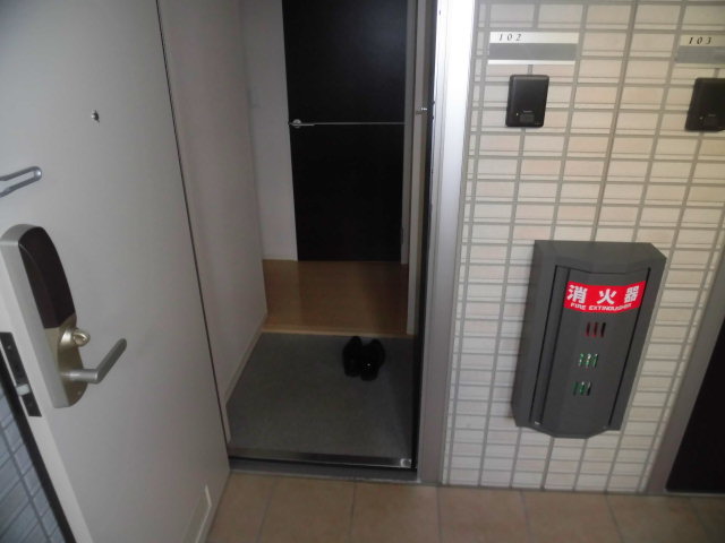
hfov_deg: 71.6
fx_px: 503
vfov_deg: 56.8
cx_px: 362
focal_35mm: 24
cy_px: 272
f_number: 3.1
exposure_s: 1/15
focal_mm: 4.3
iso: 250
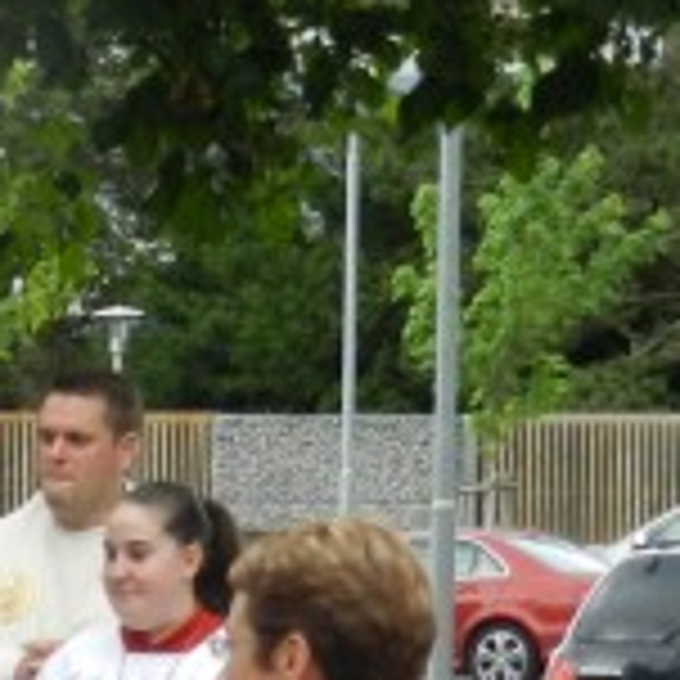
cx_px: -923
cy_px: 1018
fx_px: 7090
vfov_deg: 5.4
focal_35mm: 319
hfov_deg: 5.3
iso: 160
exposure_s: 1/160
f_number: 4.7
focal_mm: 12.1
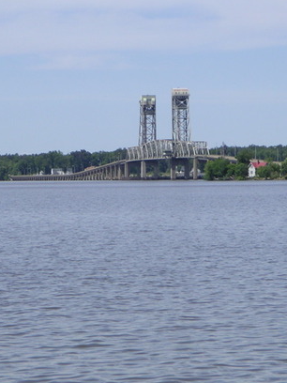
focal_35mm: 174
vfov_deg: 11.4
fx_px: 1924
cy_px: 193
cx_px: 144
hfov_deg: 8.5
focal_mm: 17.1
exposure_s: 1/125
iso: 50
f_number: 8
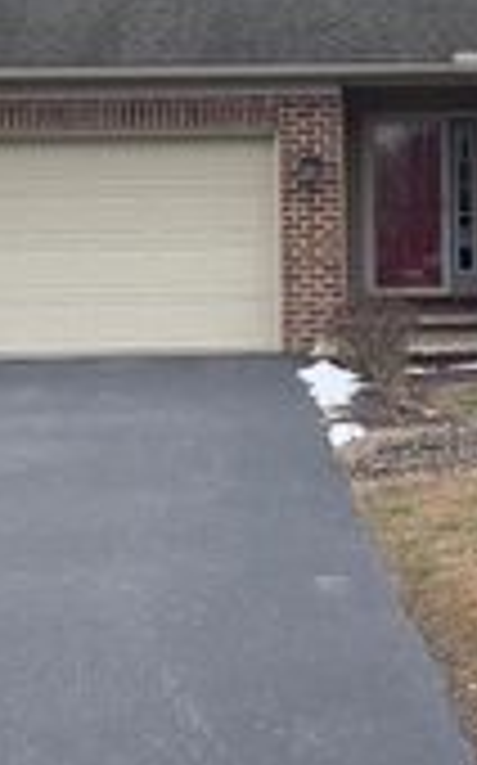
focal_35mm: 81
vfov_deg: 25.3
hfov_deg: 15.8
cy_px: 209
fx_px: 1688
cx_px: 468
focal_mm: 4.25
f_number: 1.8
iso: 25
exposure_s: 1/802
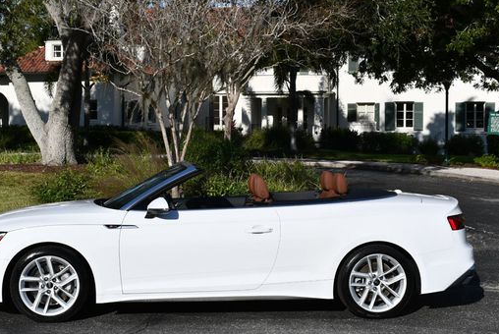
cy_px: 160
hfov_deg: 29.6
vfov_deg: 20.1
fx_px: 944
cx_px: 214
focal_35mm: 68
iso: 100
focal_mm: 27
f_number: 10
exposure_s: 1/400
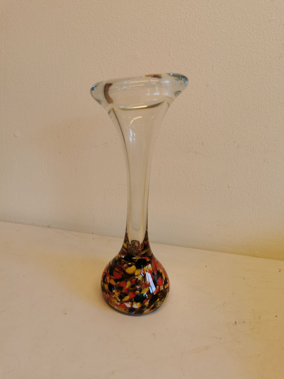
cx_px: 142
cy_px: 190
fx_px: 295
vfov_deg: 65.3
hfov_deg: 51.4
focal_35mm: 27
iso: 50
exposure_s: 1/172
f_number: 1.6
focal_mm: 5.56
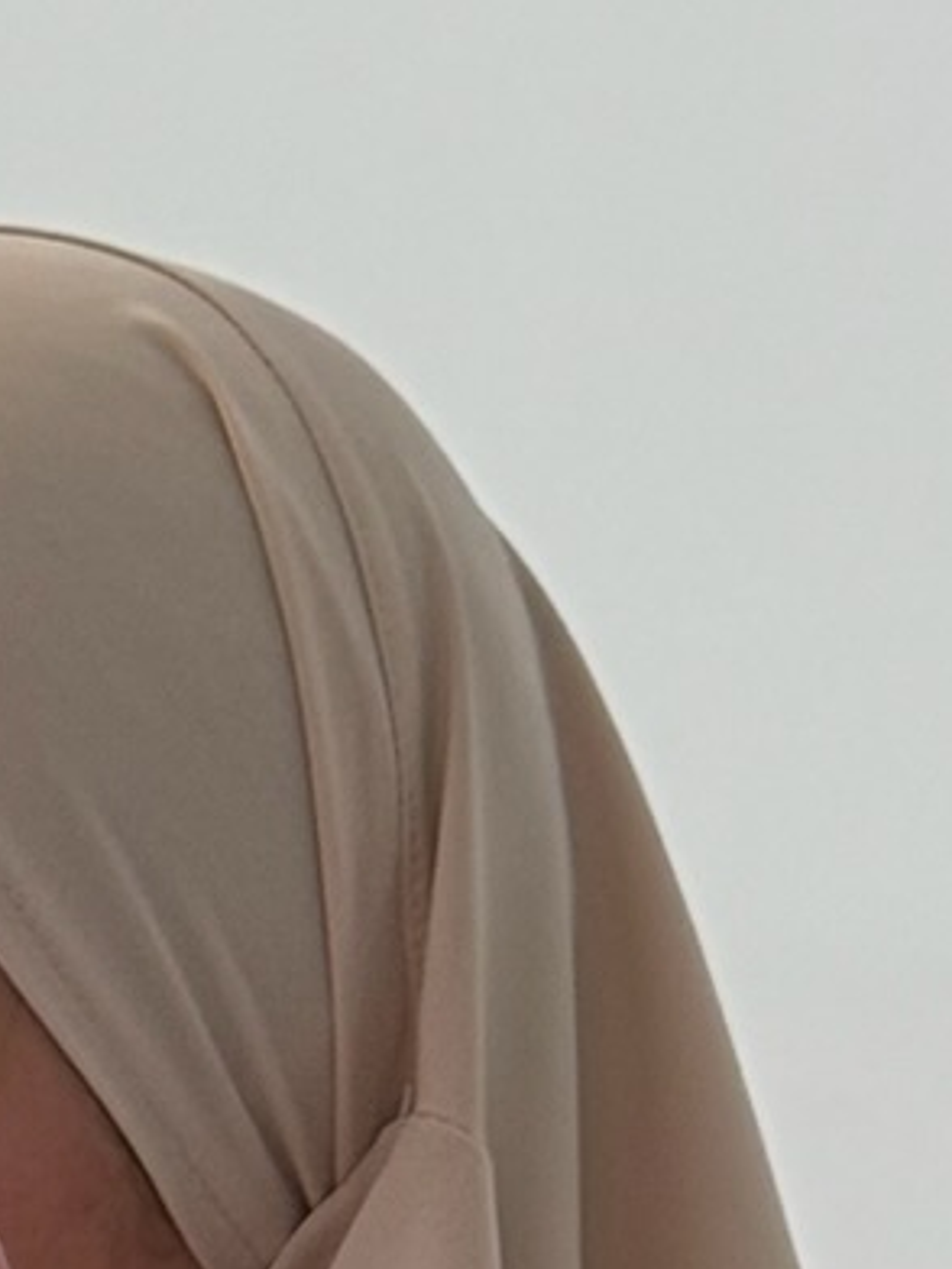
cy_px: 3043
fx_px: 9204
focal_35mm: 251
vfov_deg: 7.4
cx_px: -149
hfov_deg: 5.9
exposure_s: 1/81
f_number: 1.78
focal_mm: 6.76
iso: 100
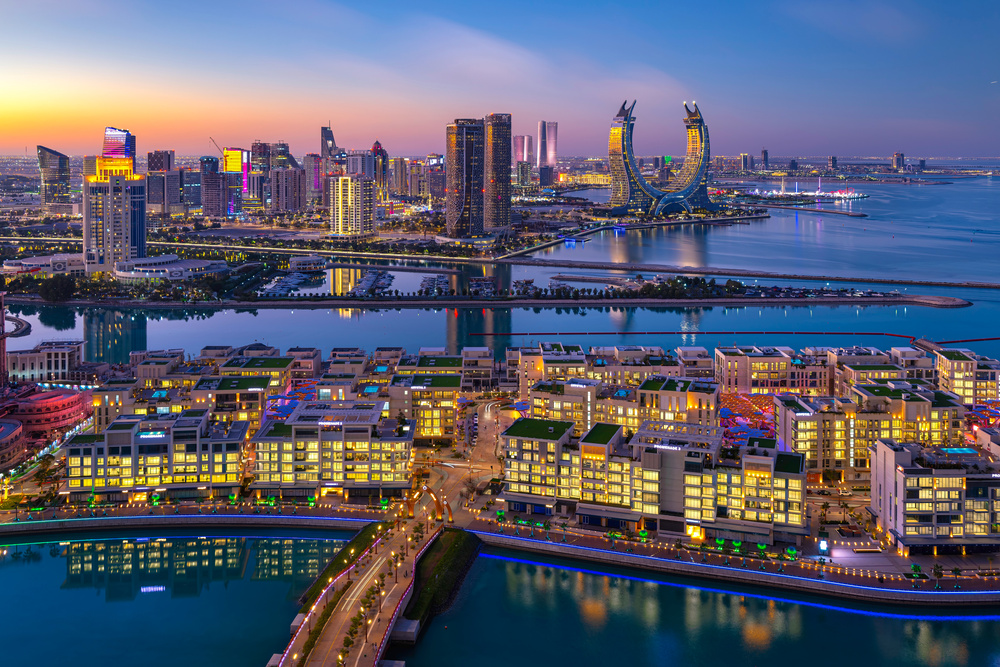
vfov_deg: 39.4
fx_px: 931
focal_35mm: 34
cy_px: 334
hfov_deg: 56.5
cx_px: 500
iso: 32
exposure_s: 4
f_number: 7.1
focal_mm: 33.5
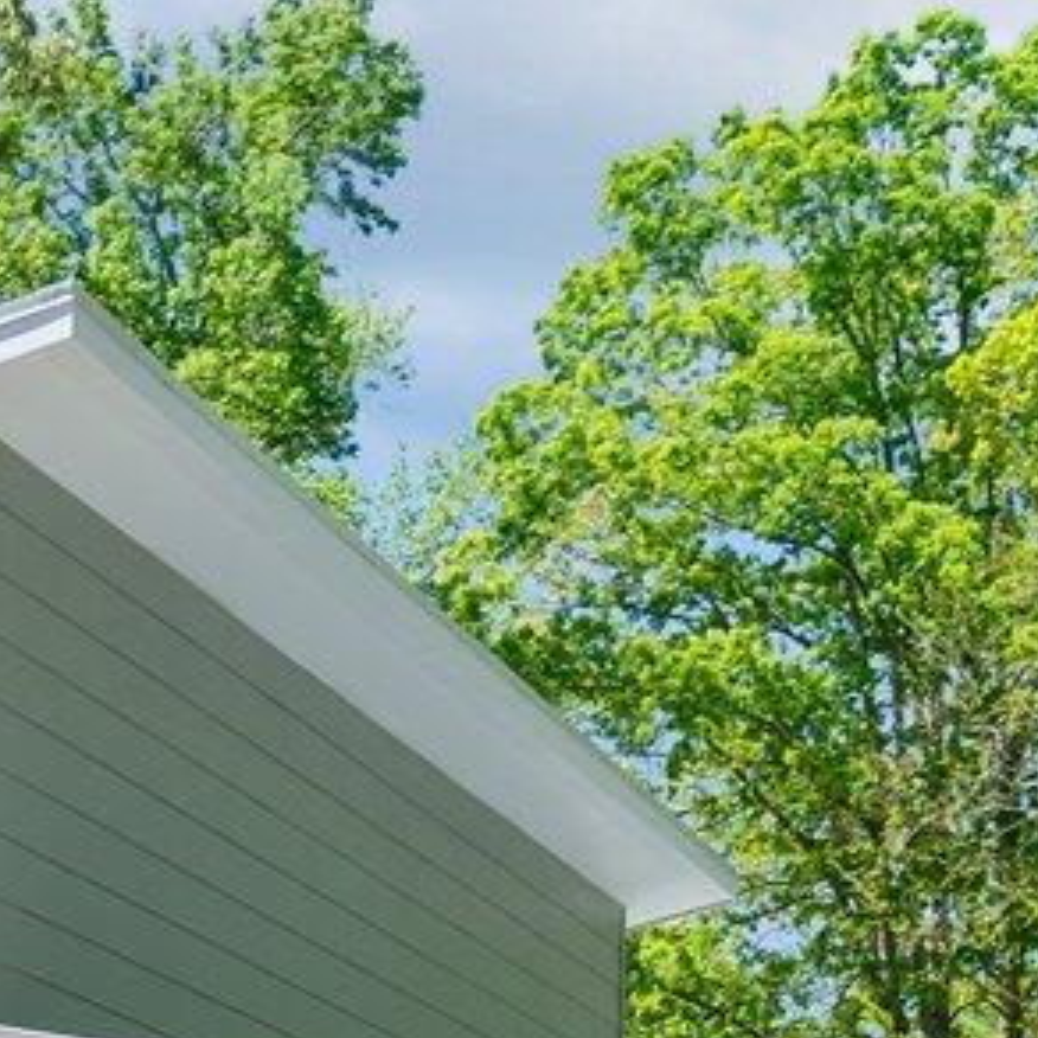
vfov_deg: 13.7
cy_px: 1626
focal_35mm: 119
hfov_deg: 14.2
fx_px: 4037
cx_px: -178
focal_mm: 20
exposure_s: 1/90
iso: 100
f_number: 4.5
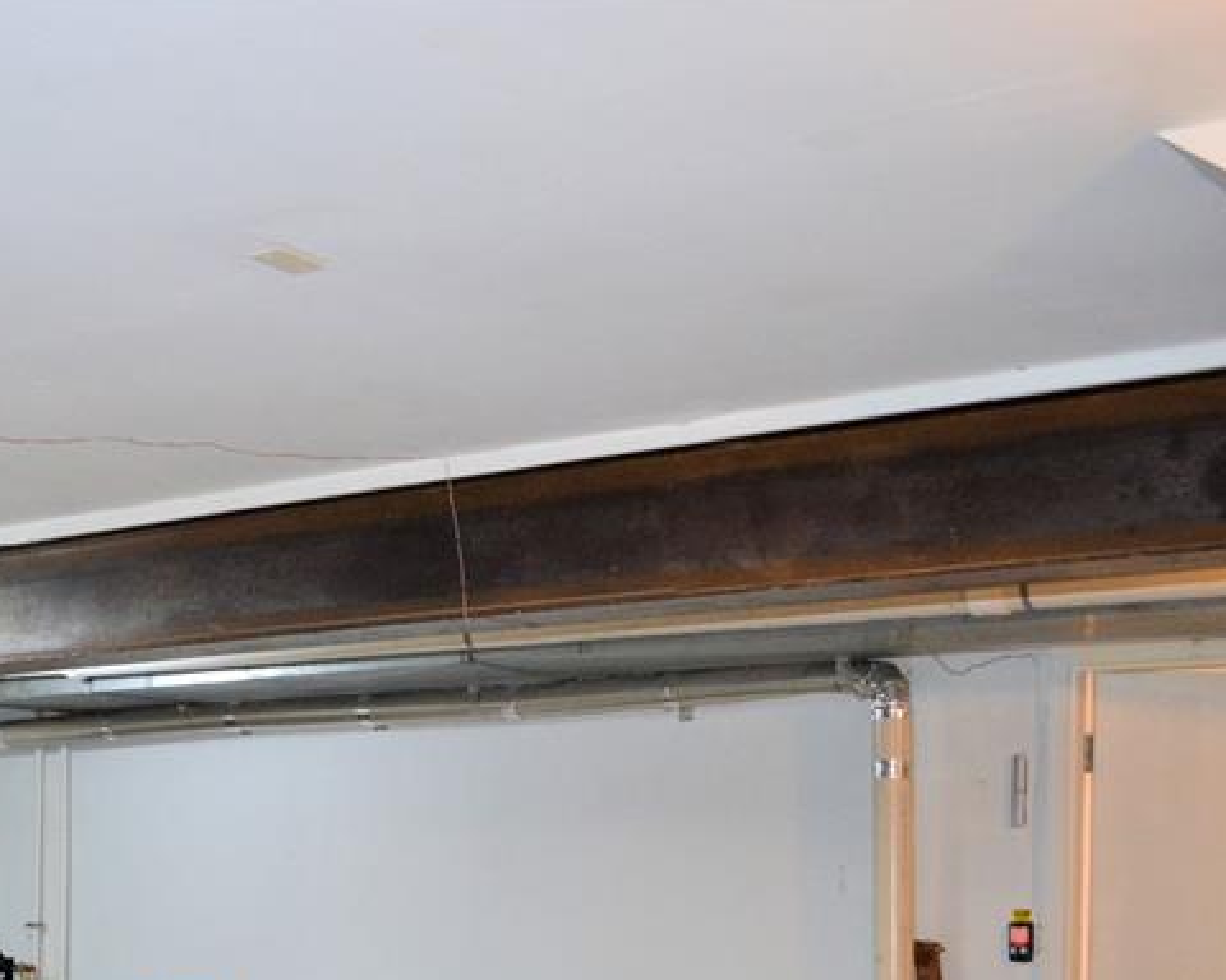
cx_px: 92
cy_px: 858
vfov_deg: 24.7
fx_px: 2177
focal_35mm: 60
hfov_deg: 29.9
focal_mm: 20
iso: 900
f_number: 3.8
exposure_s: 1/60
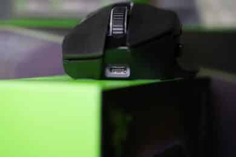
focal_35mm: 105
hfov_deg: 19.5
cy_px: 78
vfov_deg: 13.0
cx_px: 118
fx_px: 688
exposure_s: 1/125
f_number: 5.6
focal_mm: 105
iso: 1600
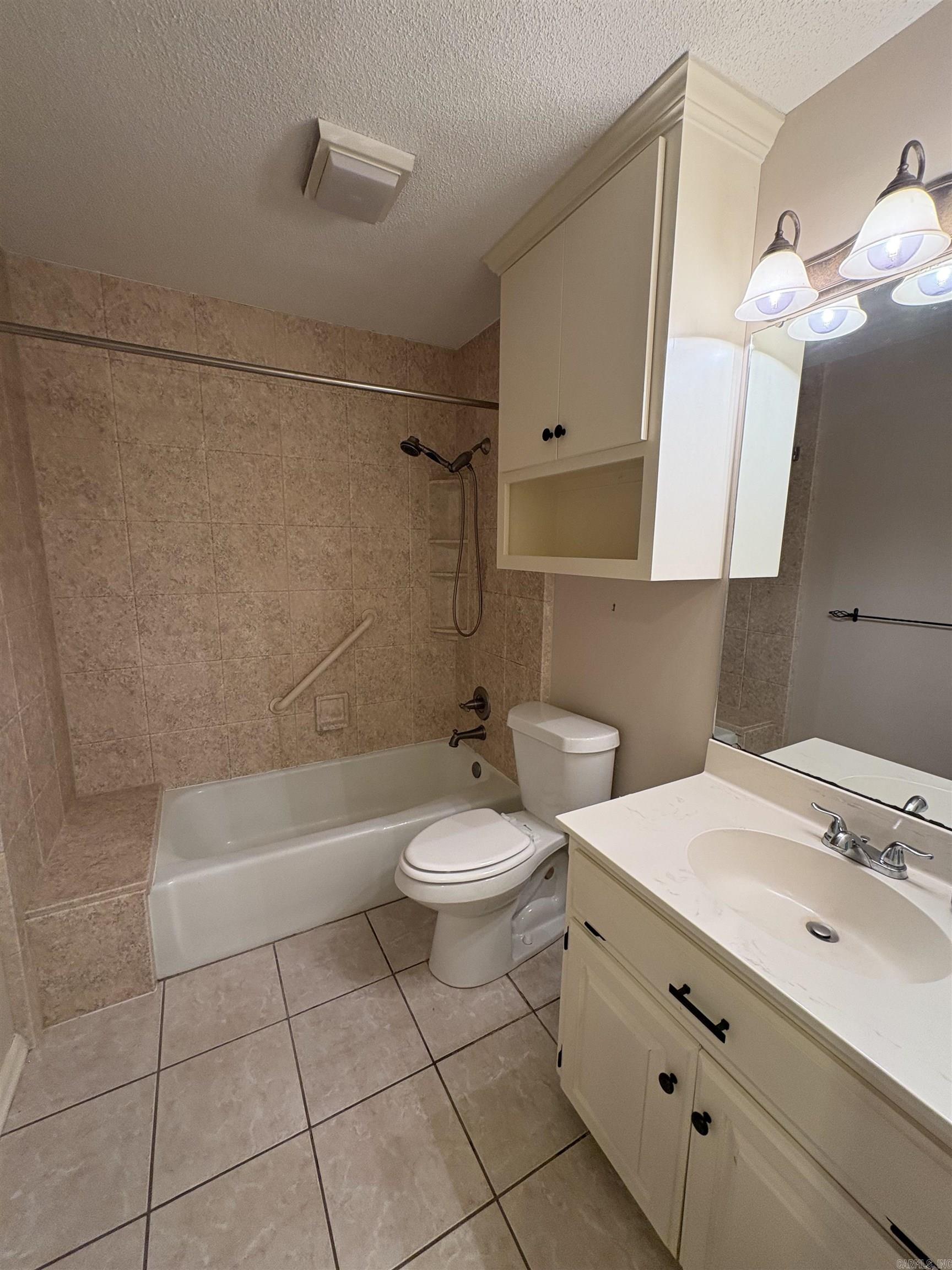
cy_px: 635
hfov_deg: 85.7
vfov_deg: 102.1
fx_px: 513
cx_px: 476
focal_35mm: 14
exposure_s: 1/60
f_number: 2.2
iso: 250
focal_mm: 2.22
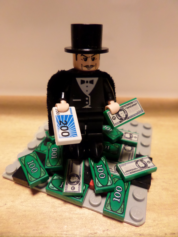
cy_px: 118
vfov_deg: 71.6
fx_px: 165
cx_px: 89
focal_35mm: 24
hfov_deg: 56.8
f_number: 3.1
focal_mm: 4.3
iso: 480
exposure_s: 1/20
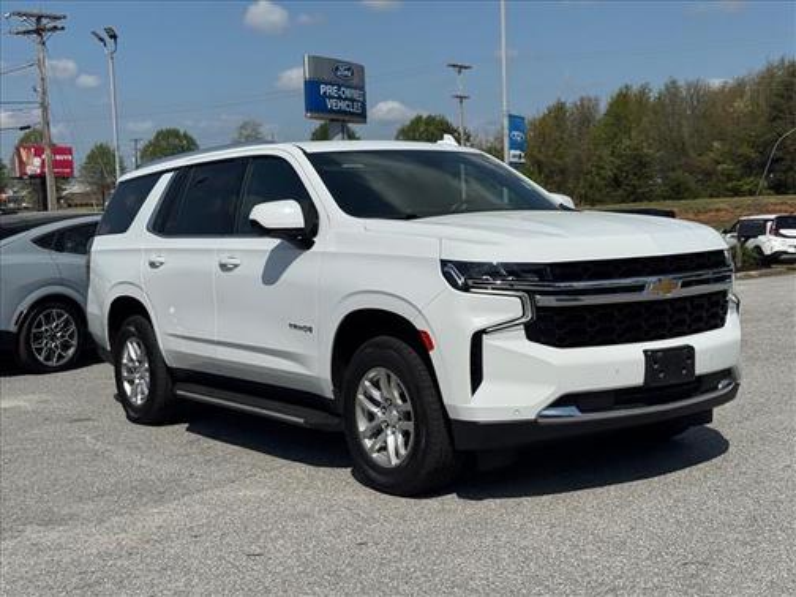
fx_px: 1104
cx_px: 398
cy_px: 298
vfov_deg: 30.3
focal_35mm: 48
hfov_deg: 39.7
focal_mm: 6.76
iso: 64
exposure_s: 1/12500
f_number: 1.78
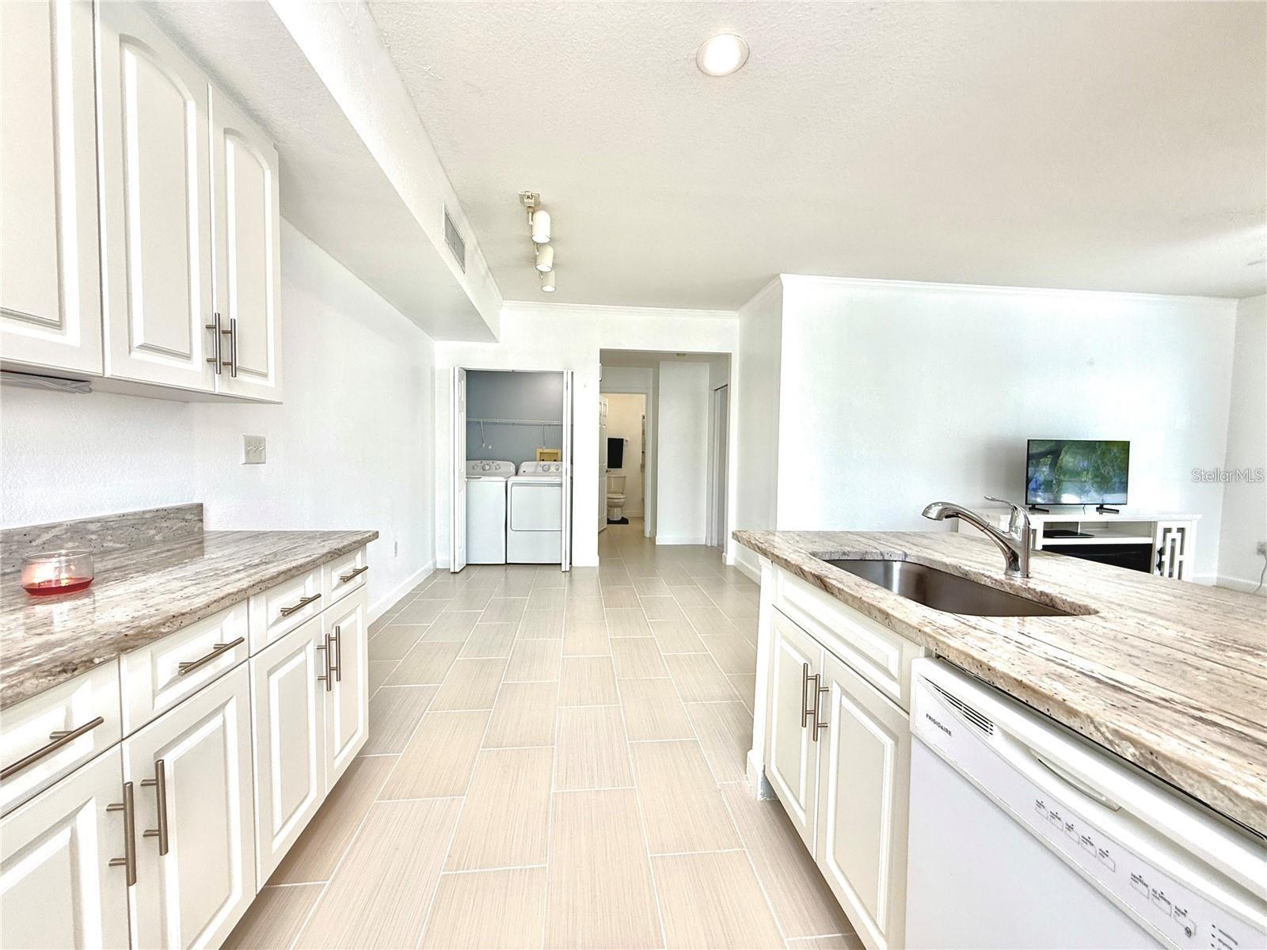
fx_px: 512
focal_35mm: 14
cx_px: 634
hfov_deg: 102.1
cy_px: 475
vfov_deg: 85.7
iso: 64
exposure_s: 1/120
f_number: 2.2
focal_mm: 2.22
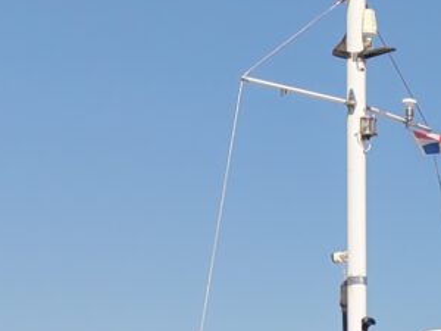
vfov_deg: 8.9
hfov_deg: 10.8
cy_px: 594
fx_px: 2038
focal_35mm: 160
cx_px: 991
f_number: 1.8
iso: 100
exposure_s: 1/80
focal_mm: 8.67
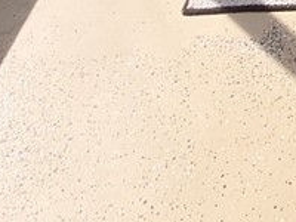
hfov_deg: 15.8
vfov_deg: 10.3
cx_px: 546
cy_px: -440
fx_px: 889
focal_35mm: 104
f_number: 1.9
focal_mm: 2.2
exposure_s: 1/310
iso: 20
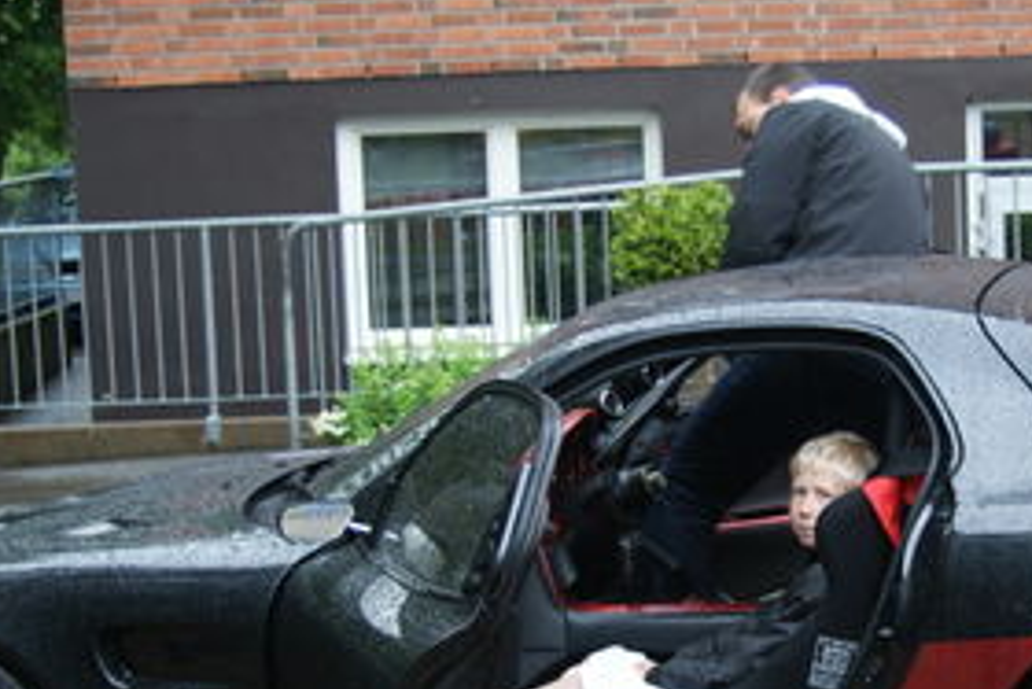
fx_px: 2753
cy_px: 523
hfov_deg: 21.0
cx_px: 789
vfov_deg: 14.2
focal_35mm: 96
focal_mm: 28
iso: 100
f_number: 4
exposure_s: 1/50
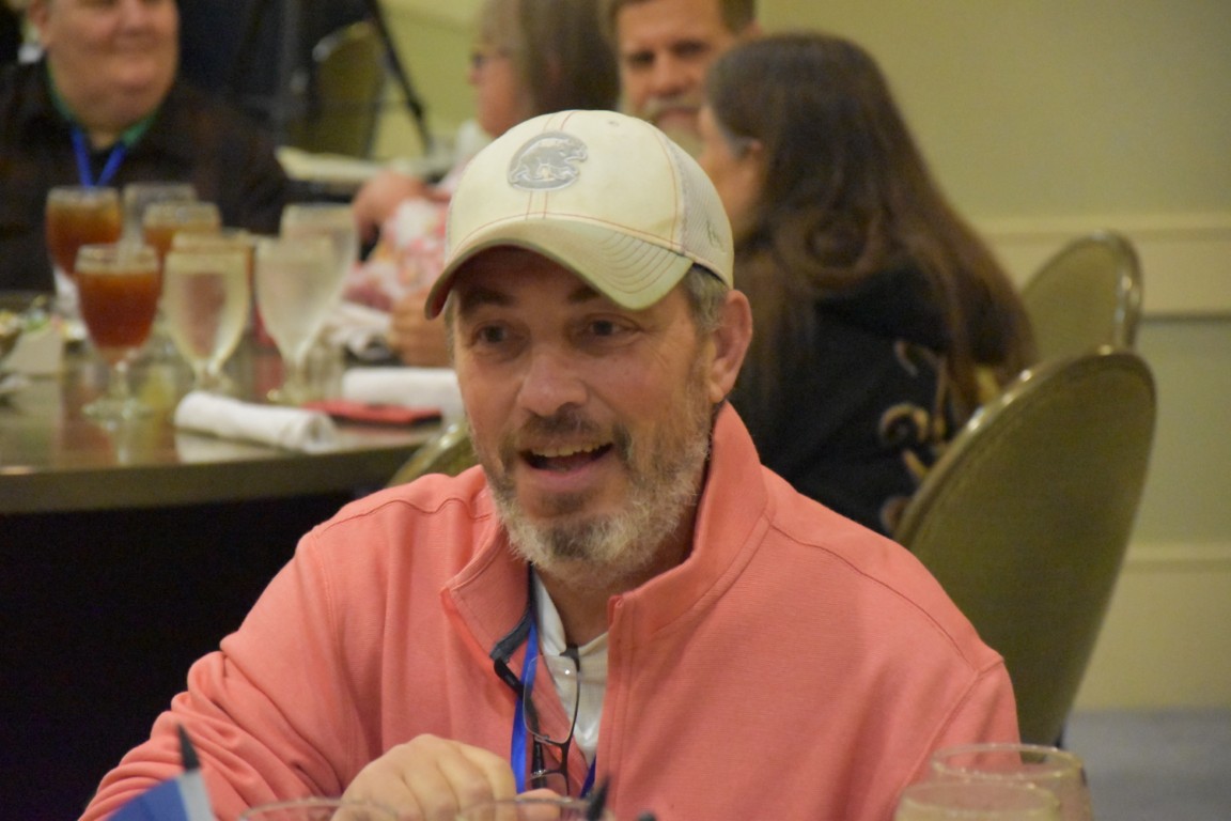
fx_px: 5385
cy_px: 410
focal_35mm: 158
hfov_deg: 13.0
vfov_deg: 8.7
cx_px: 616
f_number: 5.6
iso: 12800
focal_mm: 105
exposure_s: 1/100
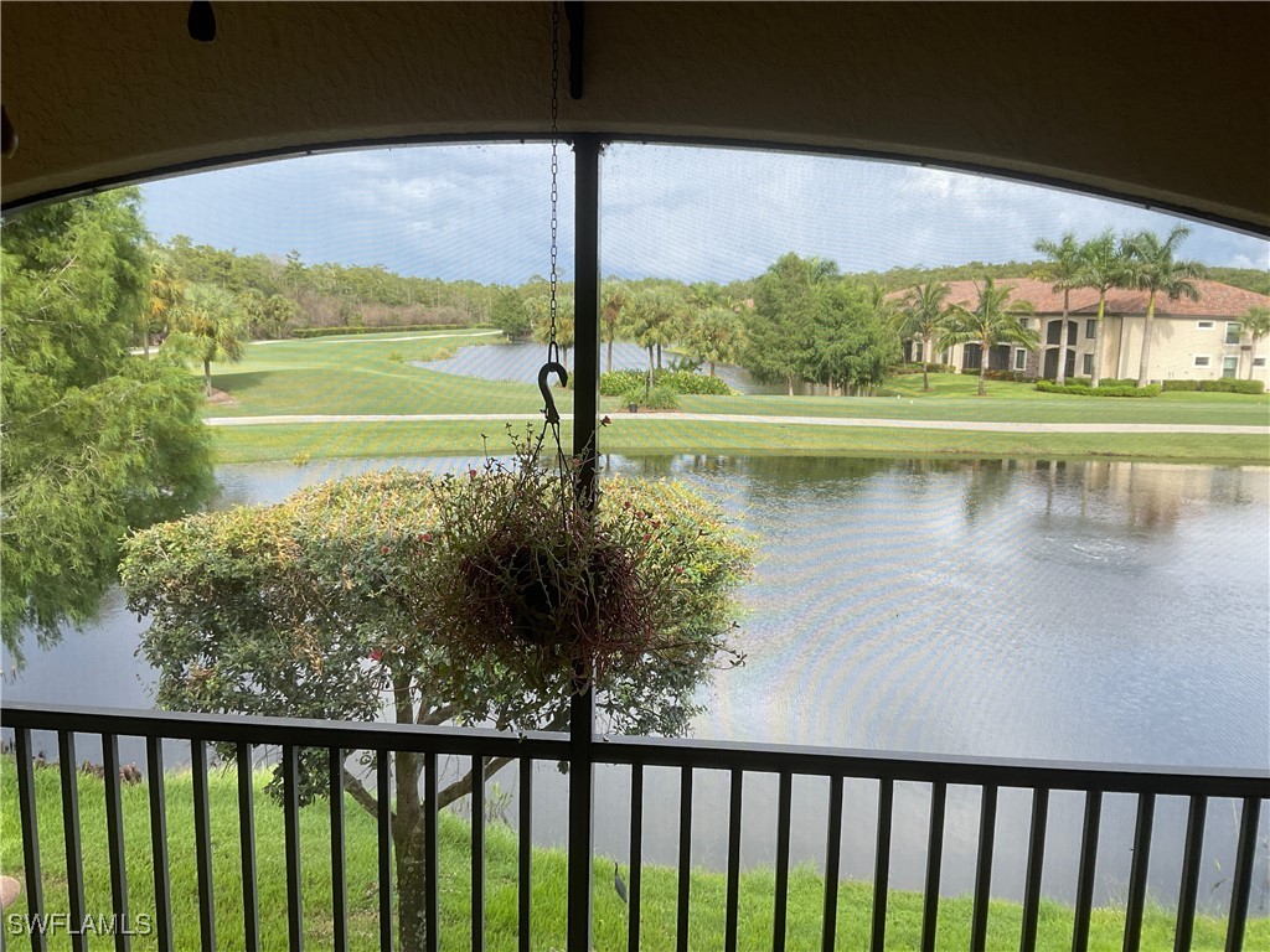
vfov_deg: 48.2
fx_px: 1064
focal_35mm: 29
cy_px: 476
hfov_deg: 61.7
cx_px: 635
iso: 16
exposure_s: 1/478
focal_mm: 3
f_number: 1.8
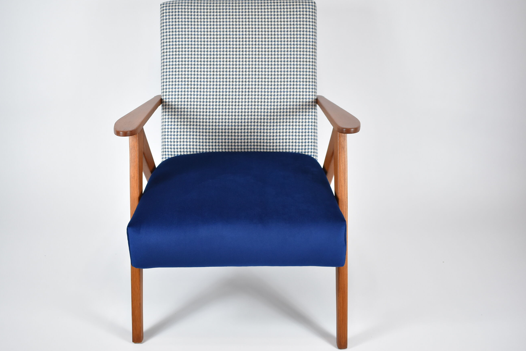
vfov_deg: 33.7
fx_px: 578
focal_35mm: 40
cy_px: 164
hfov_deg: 48.8
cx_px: 228
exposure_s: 1/125
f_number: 4
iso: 800
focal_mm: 23
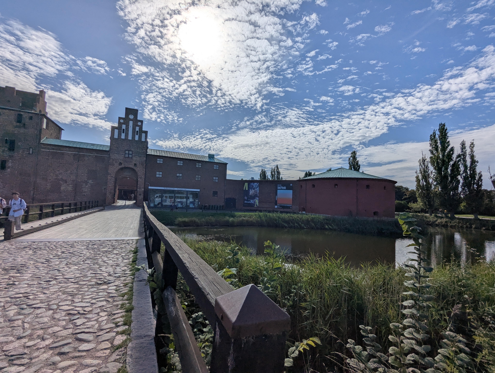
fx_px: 229
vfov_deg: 78.2
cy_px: 186
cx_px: 248
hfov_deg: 94.4
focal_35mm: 16
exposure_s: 1/7752
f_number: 2.2
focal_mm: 2.35
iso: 33
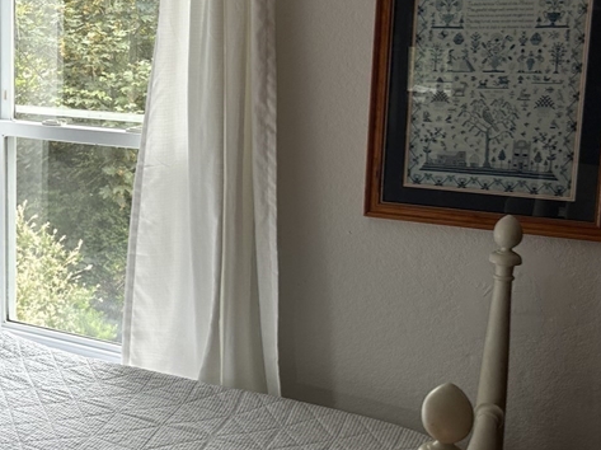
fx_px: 902
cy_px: 154
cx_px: 58
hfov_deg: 34.7
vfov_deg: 27.8
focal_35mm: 52
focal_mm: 6.86
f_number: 1.78
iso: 100
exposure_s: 1/120
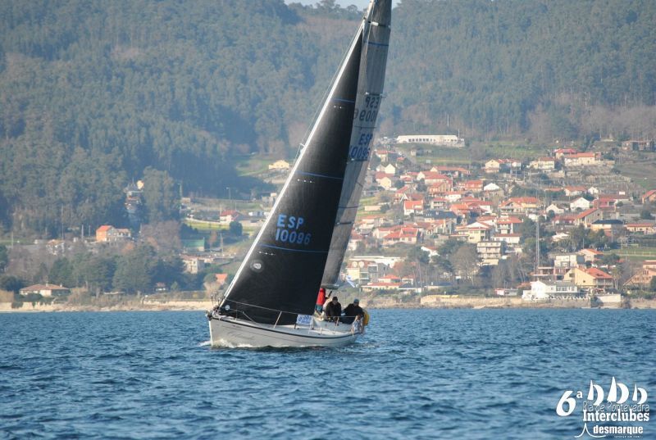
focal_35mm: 300
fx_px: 5478
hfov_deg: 6.9
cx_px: 328
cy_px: 220
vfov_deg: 4.6
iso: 400
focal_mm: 200
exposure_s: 1/1250
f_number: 5.6
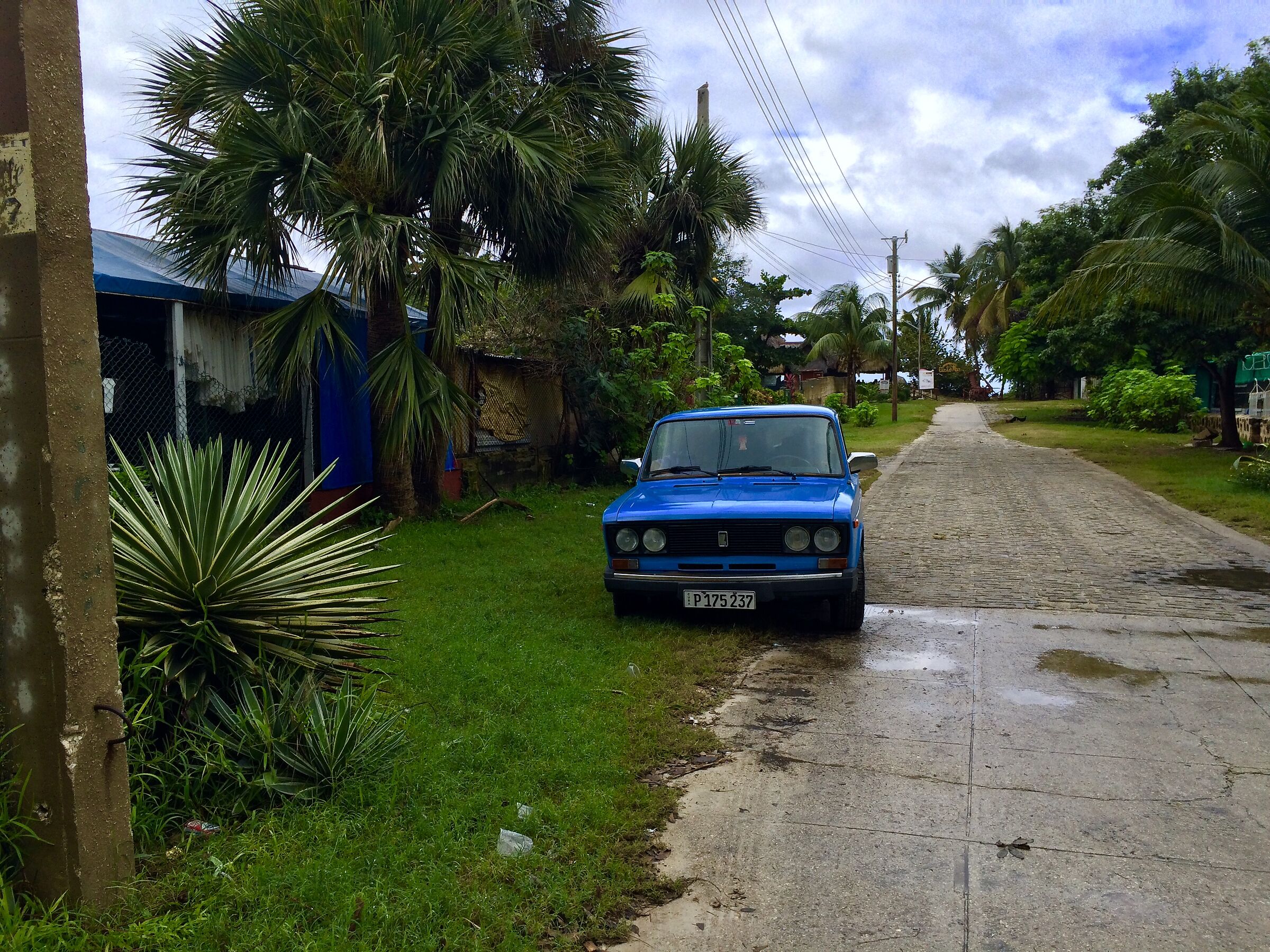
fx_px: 1064
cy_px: 476
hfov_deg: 61.7
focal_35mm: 29
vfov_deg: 48.2
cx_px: 635
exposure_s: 1/1080
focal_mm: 4.15
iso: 32
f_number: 2.2
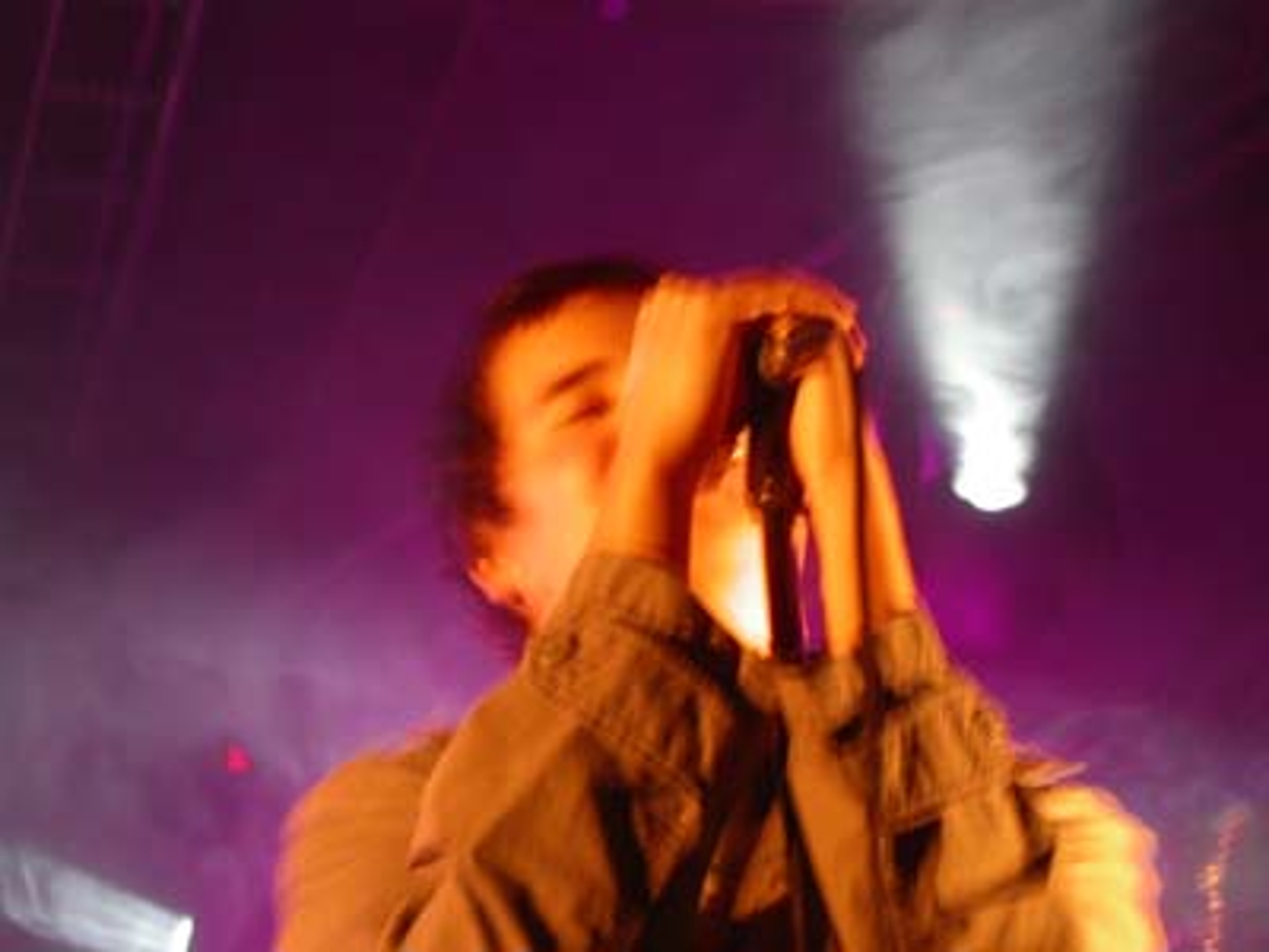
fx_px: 3593
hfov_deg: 20.0
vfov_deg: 15.1
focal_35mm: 98
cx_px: 634
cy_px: 476
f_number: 4.5
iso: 200
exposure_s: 1/2
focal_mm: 20.3
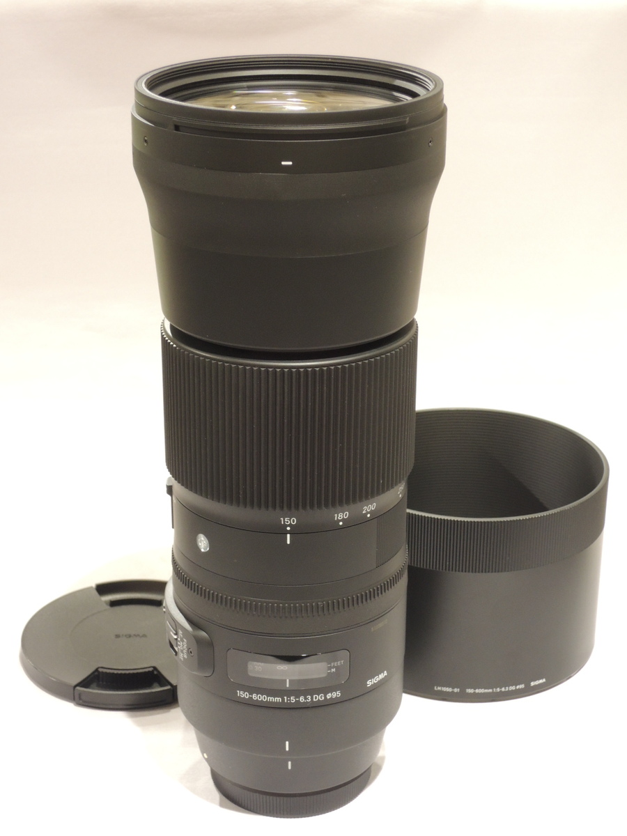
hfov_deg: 21.0
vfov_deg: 27.8
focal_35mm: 70
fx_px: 1691
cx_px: 314
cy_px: 418
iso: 400
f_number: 4.5
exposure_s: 1/30
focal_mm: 12.5
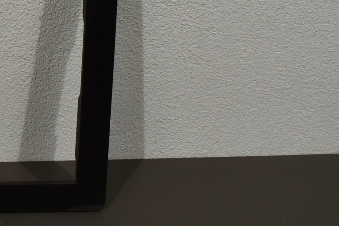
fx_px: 1008
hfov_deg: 17.8
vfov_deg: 12.6
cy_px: -21
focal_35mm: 107
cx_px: -112
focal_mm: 24
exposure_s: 1/125
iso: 360
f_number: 5.6
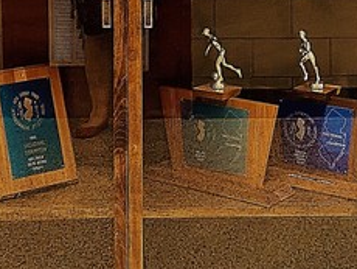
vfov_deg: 12.7
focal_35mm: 113
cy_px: -82
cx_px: 147
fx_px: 1167
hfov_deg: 17.4
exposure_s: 1/60
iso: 200
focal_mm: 4.25
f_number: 1.8
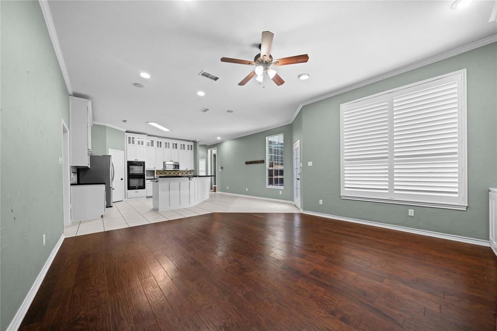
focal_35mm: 12
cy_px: 166
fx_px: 166
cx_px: 248
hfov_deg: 112.6
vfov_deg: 90.0
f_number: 5.6
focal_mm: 12
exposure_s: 1/30
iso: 500
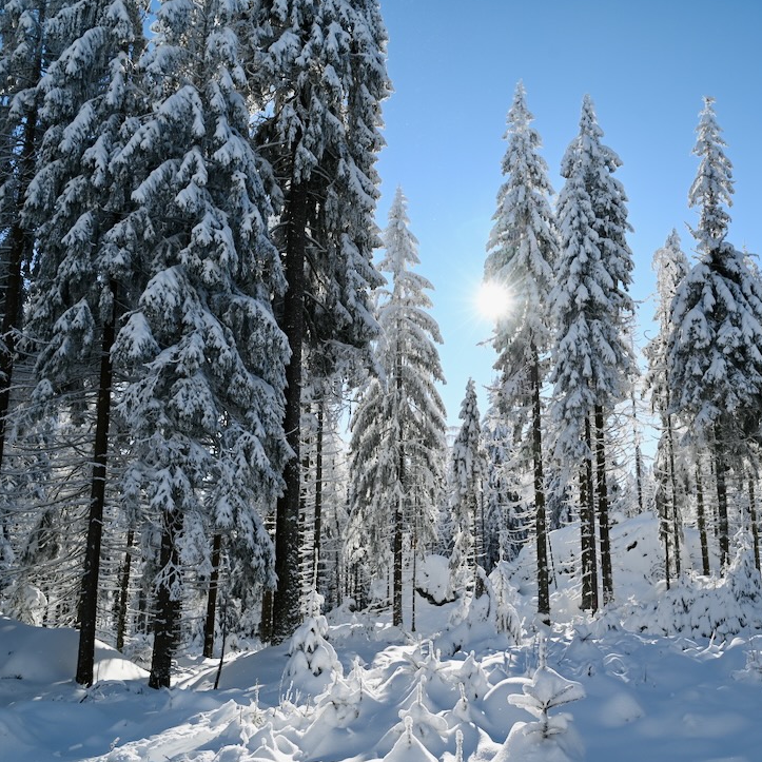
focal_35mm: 31
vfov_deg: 52.5
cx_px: 512
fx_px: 772
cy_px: 378
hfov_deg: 51.5
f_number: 7.1
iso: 100
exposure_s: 1/200
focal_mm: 24
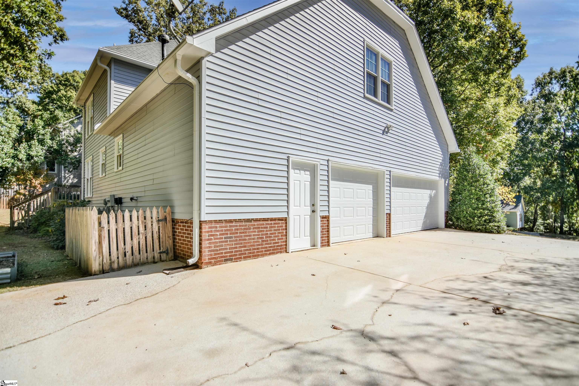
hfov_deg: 95.0
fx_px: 265
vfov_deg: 72.1
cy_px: 193
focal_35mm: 16
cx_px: 290
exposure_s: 1/2000
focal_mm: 11
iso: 160
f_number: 2.8
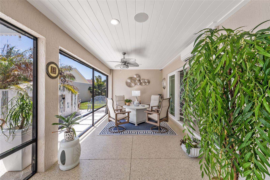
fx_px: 105
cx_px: 135
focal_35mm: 14
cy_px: 90
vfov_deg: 81.2
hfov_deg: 104.3
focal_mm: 14
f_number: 8
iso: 100
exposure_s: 1/6
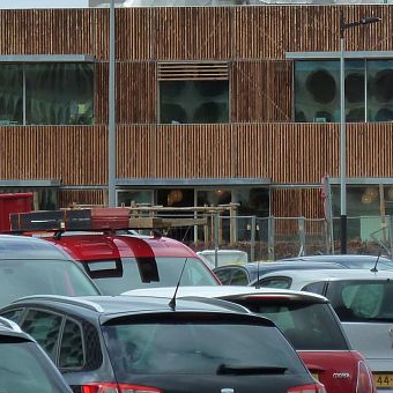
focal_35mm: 365
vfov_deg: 4.8
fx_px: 4688
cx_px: 415
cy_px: 81
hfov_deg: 4.8
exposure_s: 1/320
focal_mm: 22.5
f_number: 4.5
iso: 125
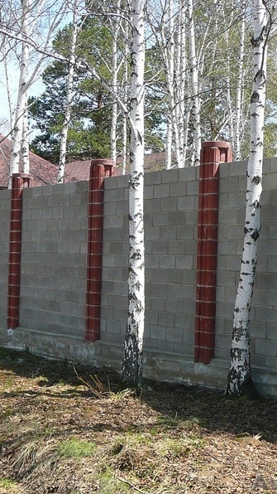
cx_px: 129
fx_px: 993
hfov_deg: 15.9
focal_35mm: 76
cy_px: 247
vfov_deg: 27.9
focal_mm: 7
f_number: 4
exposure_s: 1/320
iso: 100
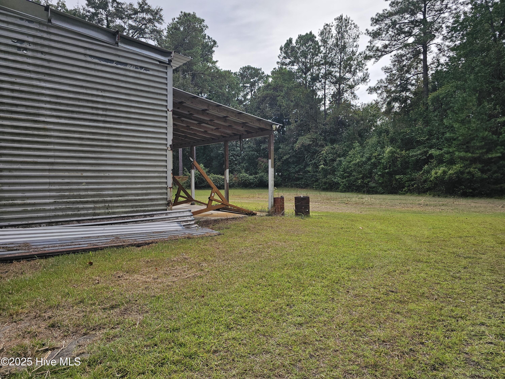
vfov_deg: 58.9
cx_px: 252
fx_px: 336
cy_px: 190
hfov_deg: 73.9
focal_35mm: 23
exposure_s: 1/1013
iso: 25
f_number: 1.7
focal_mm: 6.3
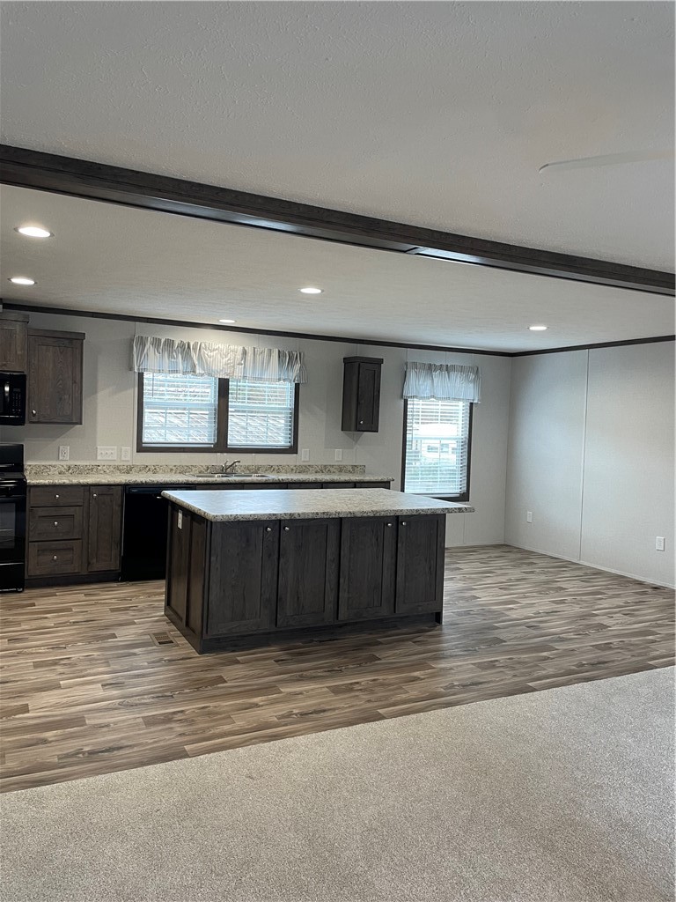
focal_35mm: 26
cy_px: 451
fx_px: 677
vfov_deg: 67.3
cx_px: 338
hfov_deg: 53.1
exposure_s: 1/60
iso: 80
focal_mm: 4.2
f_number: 1.6
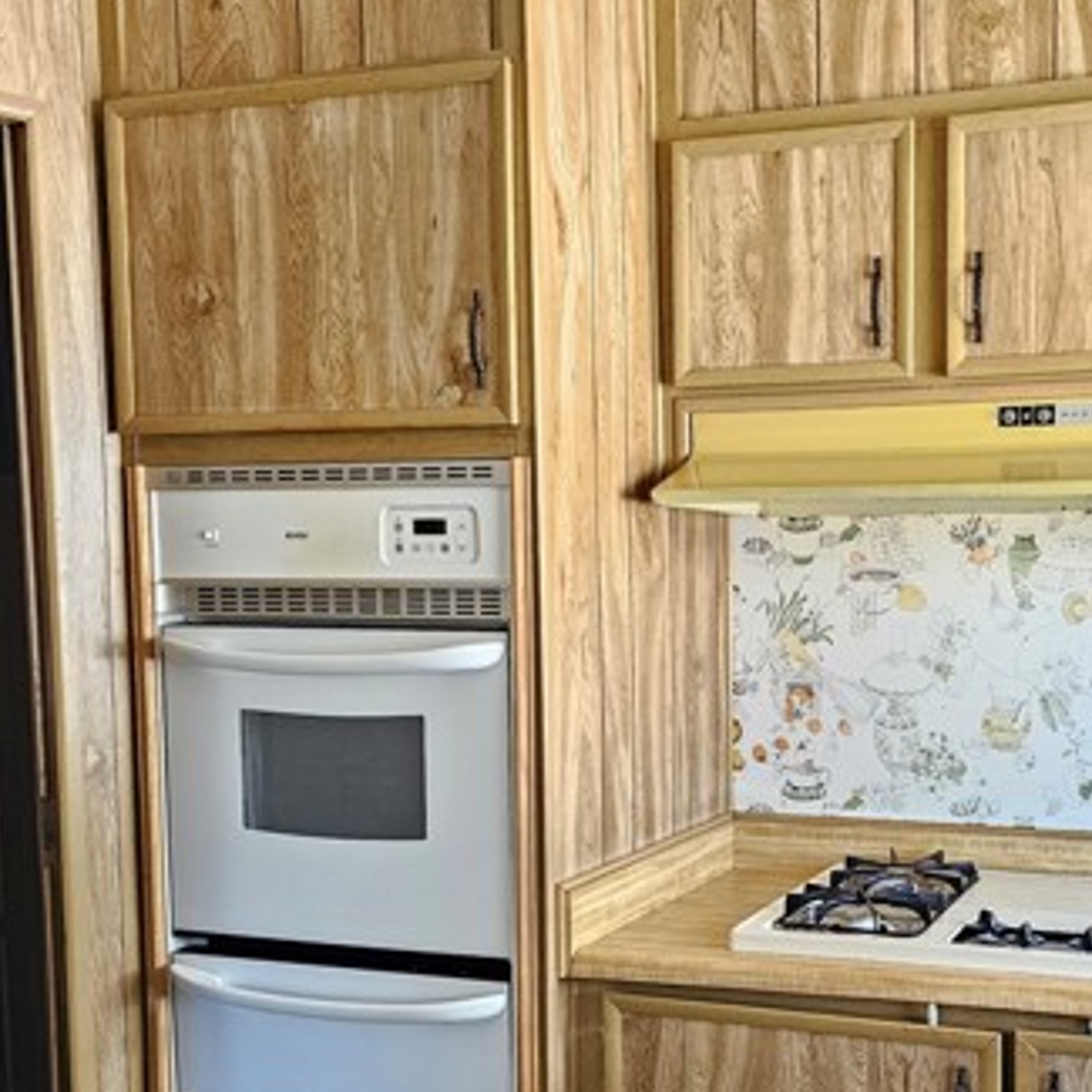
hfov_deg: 40.4
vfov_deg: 41.6
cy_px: 682
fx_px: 1428
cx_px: 847
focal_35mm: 40
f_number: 1.7
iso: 640
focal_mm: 6.3
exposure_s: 1/120
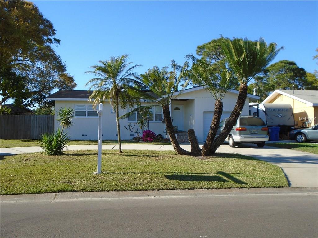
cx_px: 159
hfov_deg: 58.4
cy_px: 119
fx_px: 285
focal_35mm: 31
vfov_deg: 45.4
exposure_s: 1/640
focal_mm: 5.5
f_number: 3.5
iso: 100
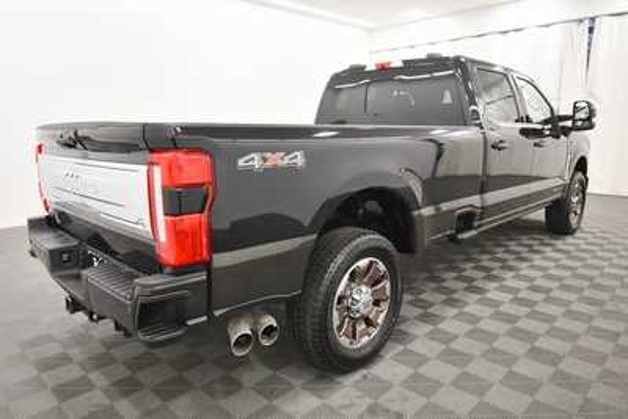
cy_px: 210
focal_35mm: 24
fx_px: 419
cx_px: 314
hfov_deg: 73.7
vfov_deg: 53.2
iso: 1600
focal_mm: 16
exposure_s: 1/125
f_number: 5.3
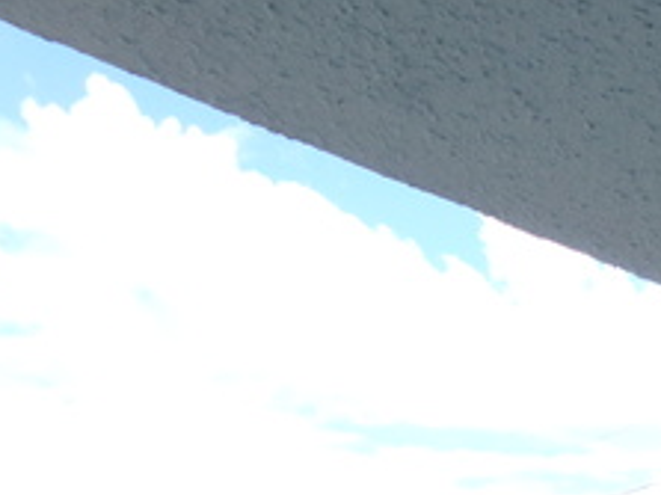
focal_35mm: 66
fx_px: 1260
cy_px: 775
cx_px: 860
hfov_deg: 25.4
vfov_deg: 19.1
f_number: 3.5
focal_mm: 3.7
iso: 125
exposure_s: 1/500
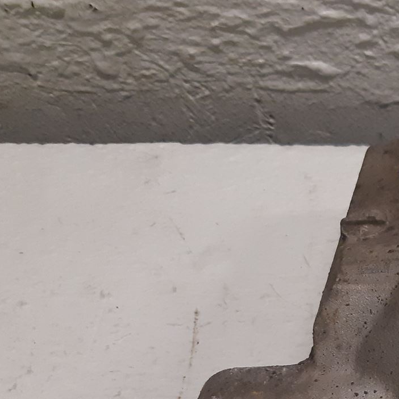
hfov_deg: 23.4
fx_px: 874
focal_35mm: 67
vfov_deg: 25.0
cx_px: 486
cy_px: 355
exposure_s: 1/50
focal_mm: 3.93
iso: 200
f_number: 1.7
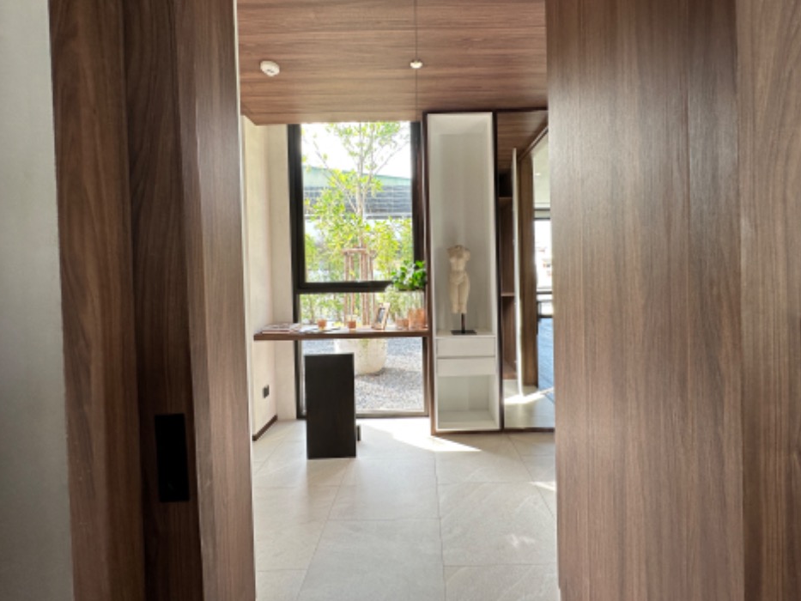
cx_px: 419
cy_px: 281
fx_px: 347
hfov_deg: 98.1
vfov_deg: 81.7
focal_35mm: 15
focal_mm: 2.22
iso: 80
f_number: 2.2
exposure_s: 1/99
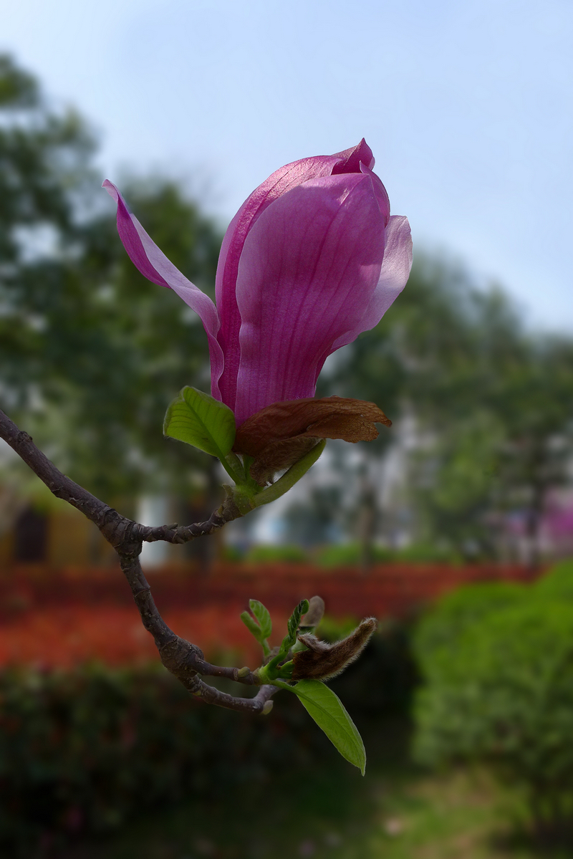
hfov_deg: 27.0
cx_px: 286
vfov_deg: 39.6
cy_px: 430
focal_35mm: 50
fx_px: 1193
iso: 100
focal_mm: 9.8
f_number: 4
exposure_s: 1/1000
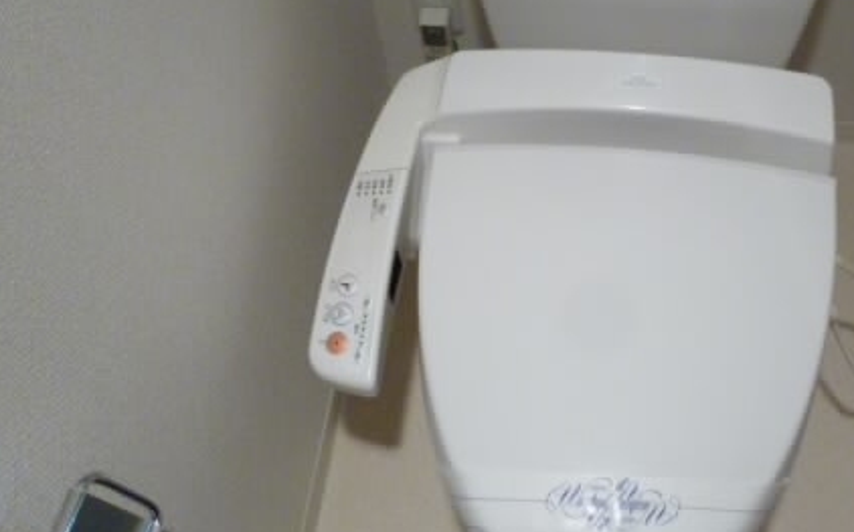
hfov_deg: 44.8
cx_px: 544
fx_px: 1023
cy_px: 135
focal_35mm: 44
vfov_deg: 28.7
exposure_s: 1/30
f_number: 3.1
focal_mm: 4.5
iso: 400
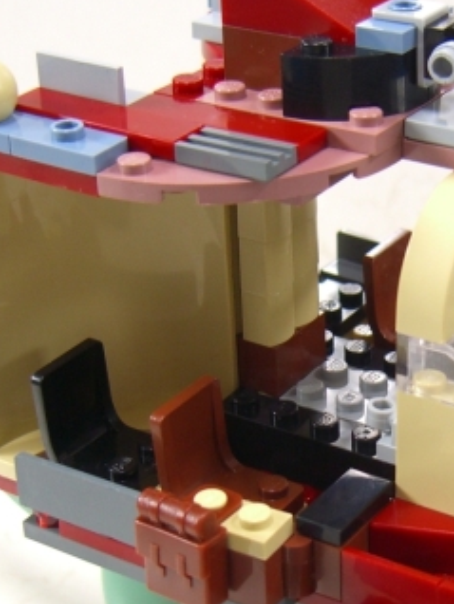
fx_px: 1502
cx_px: 378
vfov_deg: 22.7
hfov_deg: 17.0
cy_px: 395
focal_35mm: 86
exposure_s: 1/8
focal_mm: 7.9
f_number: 2.8
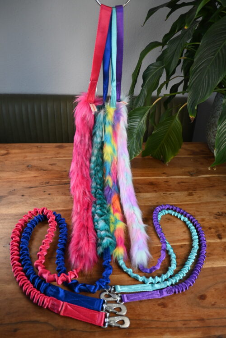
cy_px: 169
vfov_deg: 73.7
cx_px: 113
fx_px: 226
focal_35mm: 24
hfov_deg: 53.1
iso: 400
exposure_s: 1/160
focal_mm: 16
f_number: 3.5
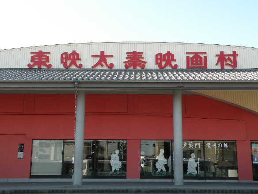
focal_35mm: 46
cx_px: 131
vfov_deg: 31.5
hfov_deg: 41.2
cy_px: 101
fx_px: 343
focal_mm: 7.4
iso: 64
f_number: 4.5
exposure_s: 1/131
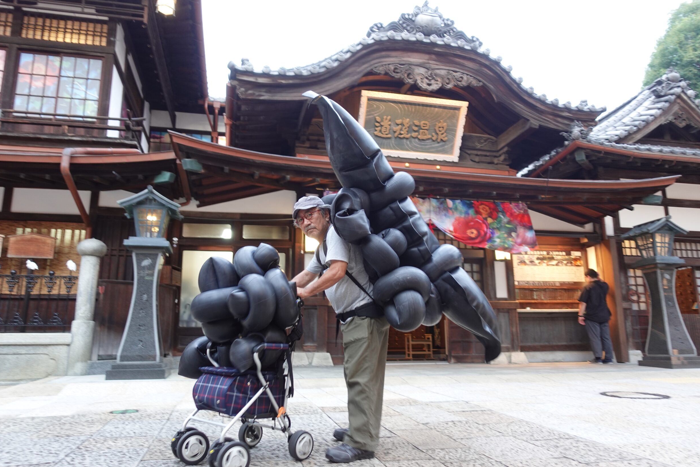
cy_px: 237
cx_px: 340
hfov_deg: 71.5
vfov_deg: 51.3
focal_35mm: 25
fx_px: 486
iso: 200
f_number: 1.8
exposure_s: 1/30
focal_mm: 9.4
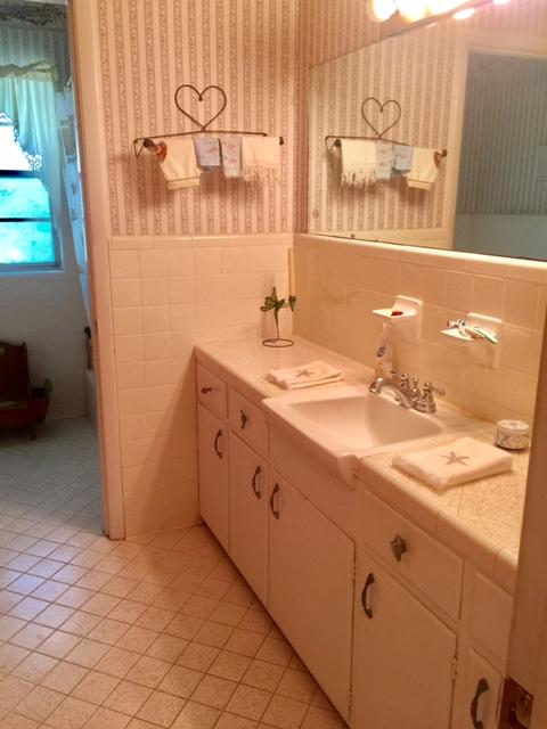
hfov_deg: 48.2
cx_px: 274
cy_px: 364
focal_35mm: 29
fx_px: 611
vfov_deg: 61.7
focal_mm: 4.15
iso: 50
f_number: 2.2
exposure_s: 1/15
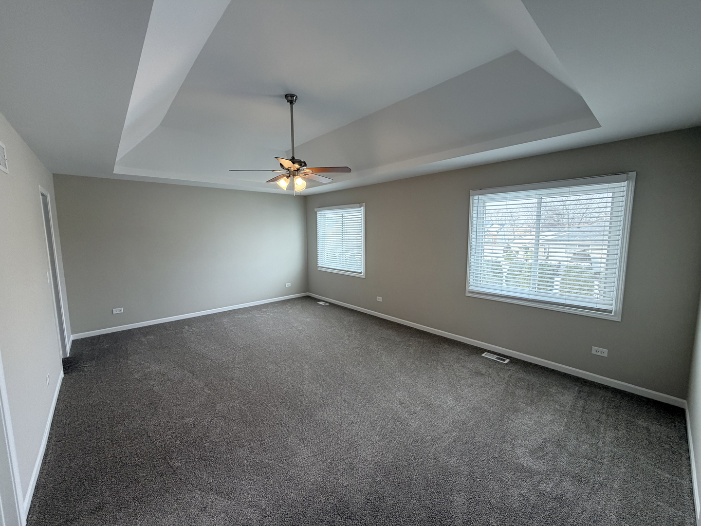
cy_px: 263
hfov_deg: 102.1
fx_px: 284
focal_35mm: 14
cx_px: 350
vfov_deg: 85.7
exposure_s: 1/120
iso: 125
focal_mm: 2.22
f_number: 2.2
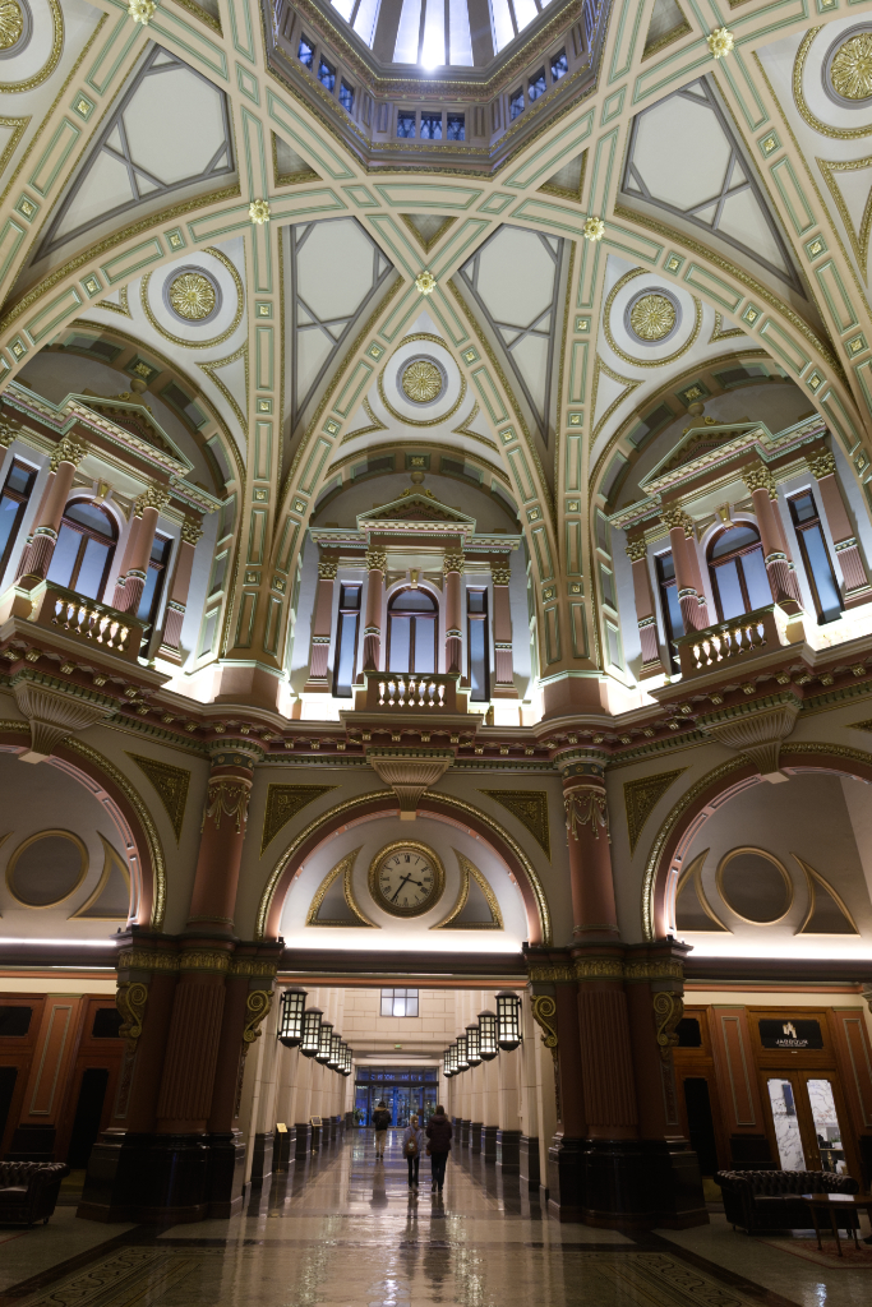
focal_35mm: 21
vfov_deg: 81.2
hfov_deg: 59.5
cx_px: 436
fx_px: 763
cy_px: 654
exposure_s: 1/13
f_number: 5.6
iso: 800
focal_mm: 14
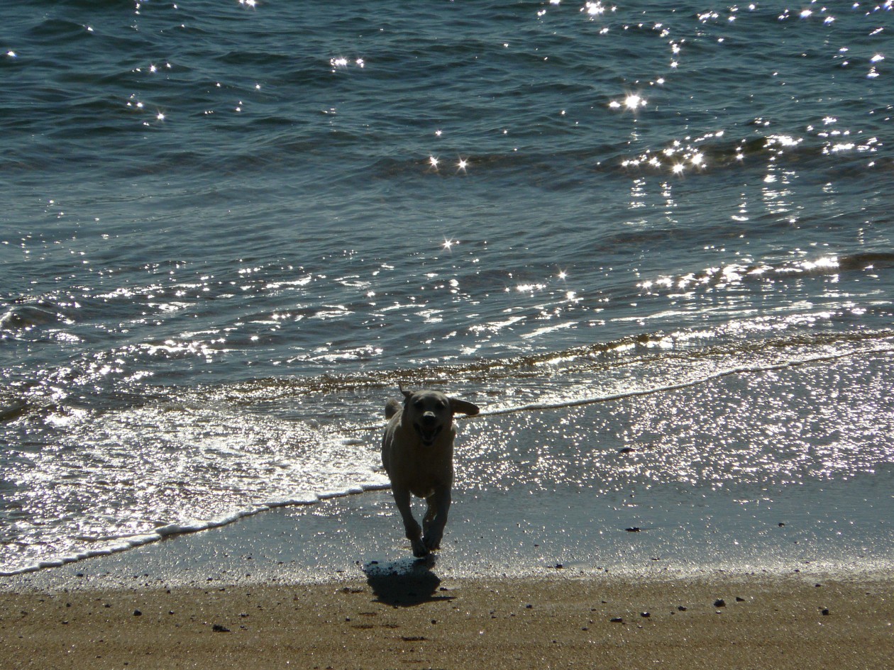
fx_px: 11157
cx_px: 447
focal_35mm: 432
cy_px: 335
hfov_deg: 4.6
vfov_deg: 3.4
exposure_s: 1/1000
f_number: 8
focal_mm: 72
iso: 100
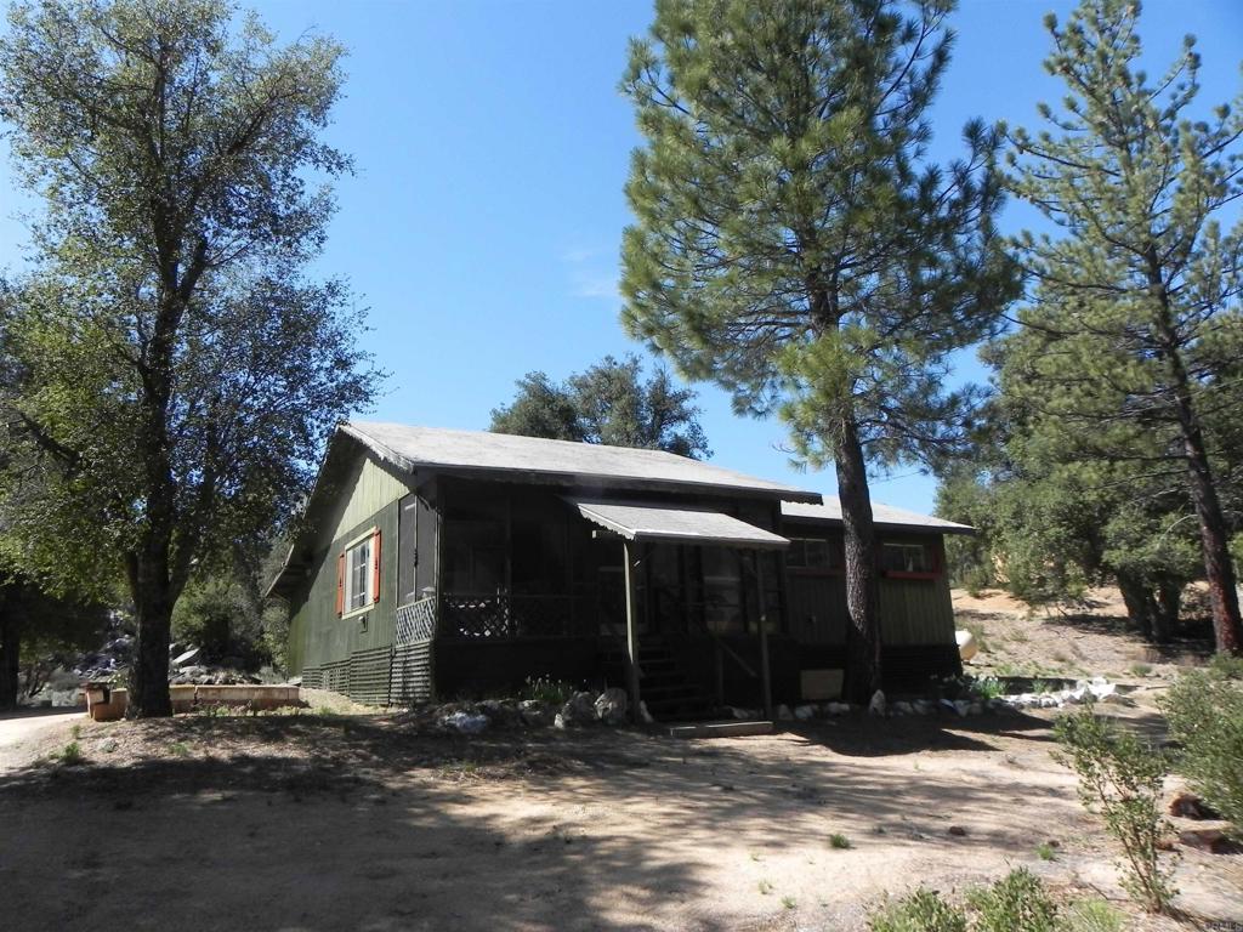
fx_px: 934
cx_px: 622
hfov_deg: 67.3
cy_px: 466
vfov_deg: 53.1
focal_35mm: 26
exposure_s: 1/298
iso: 160
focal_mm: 4.6
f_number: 6.3
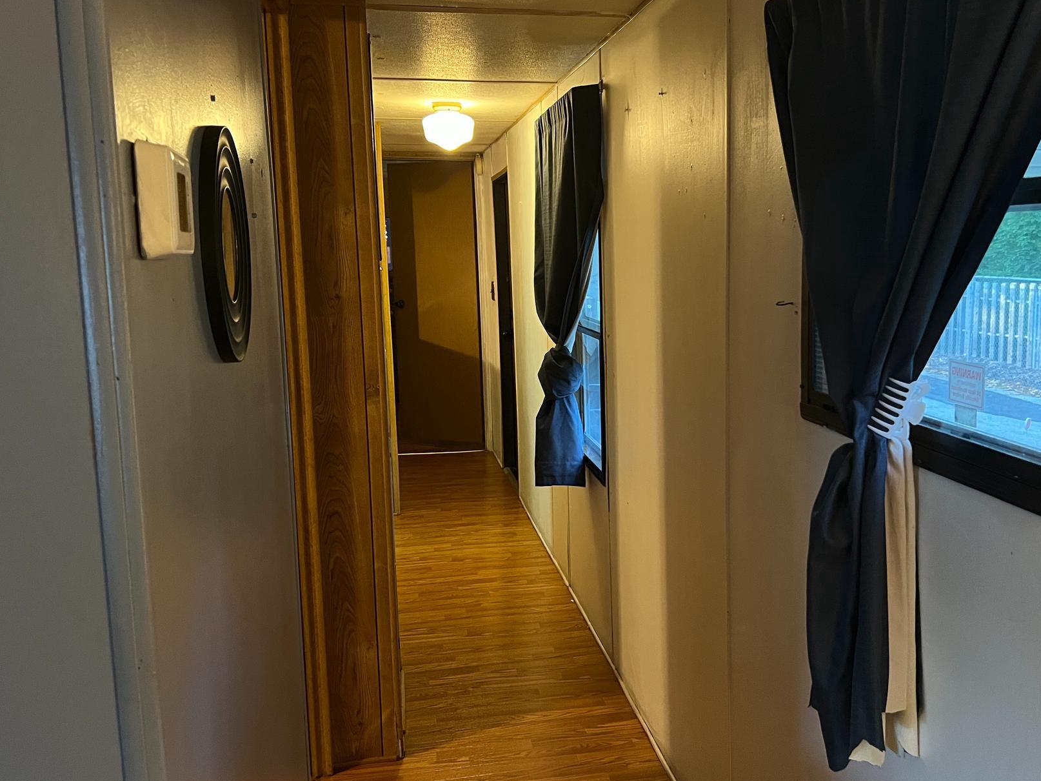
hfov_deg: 55.2
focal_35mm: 33
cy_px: 376
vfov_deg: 42.9
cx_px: 588
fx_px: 992
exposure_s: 1/60
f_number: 1.5
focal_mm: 5.7
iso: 500
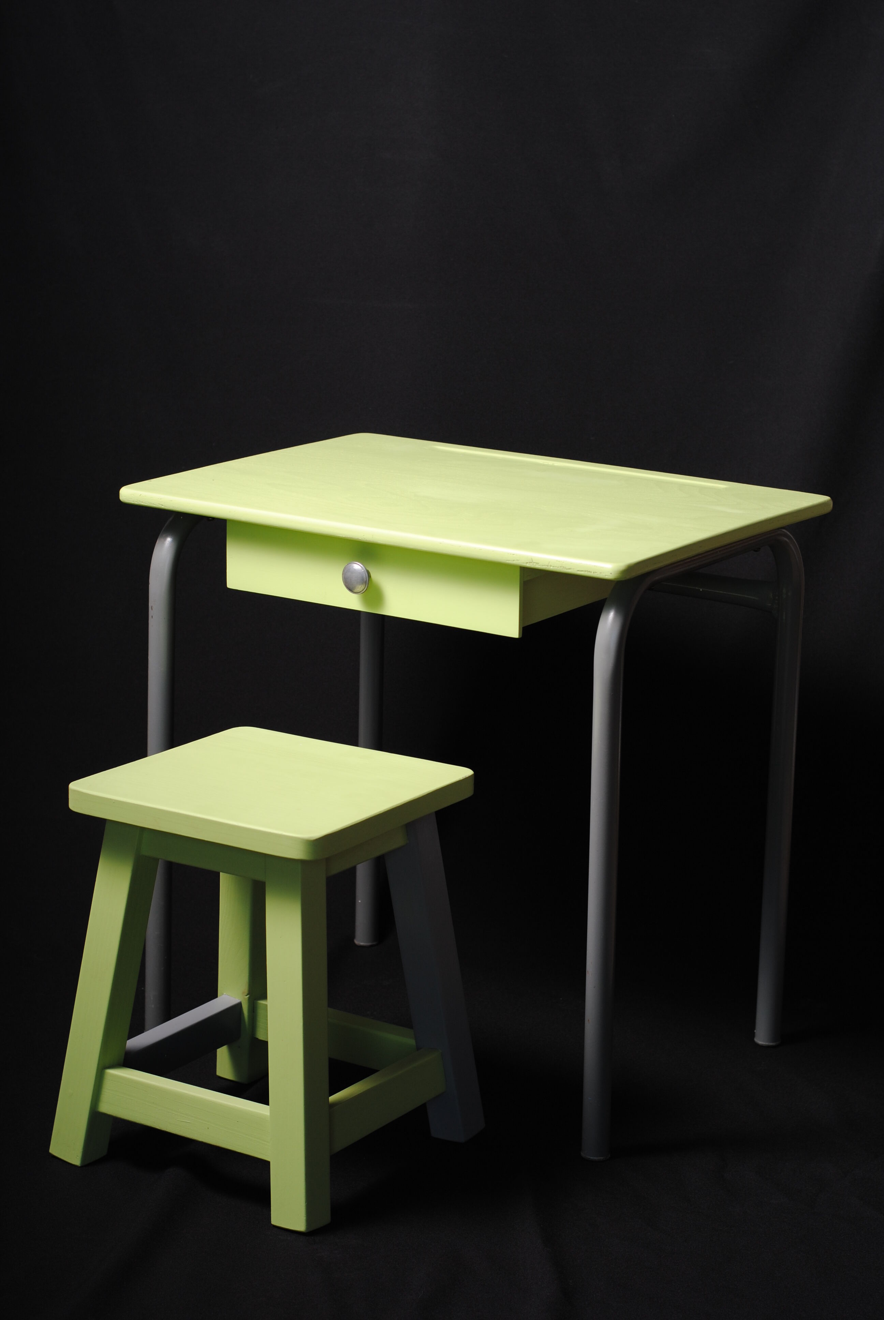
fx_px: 2754
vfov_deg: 27.0
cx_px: 442
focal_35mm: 75
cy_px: 660
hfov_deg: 18.2
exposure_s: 1/200
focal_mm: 50
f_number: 5
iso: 100
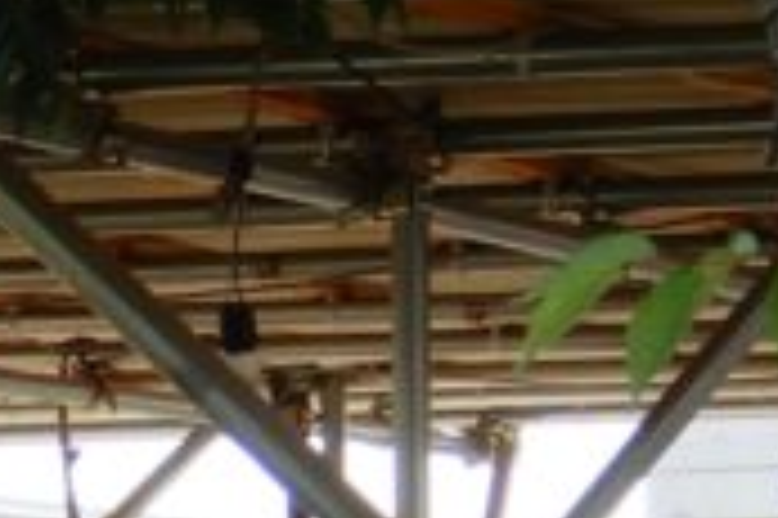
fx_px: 8658
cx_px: -926
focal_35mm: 401
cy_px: 1635
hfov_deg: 5.0
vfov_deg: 3.3
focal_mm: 11.6
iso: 80
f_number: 4.5
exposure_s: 1/200
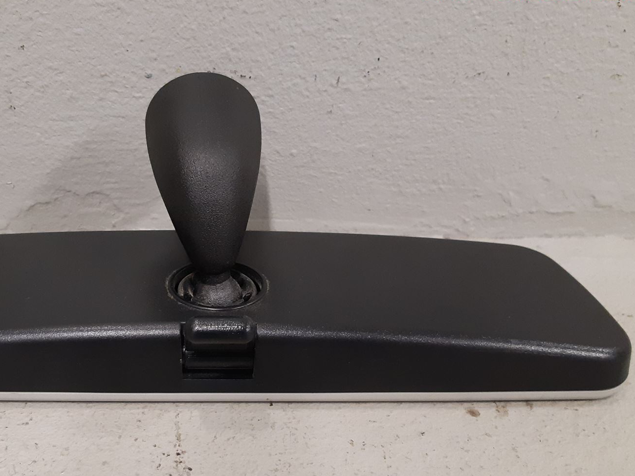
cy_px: 292
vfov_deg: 35.0
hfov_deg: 45.3
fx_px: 752
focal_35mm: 41
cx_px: 225
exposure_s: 1/50
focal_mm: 3.93
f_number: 1.7
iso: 250
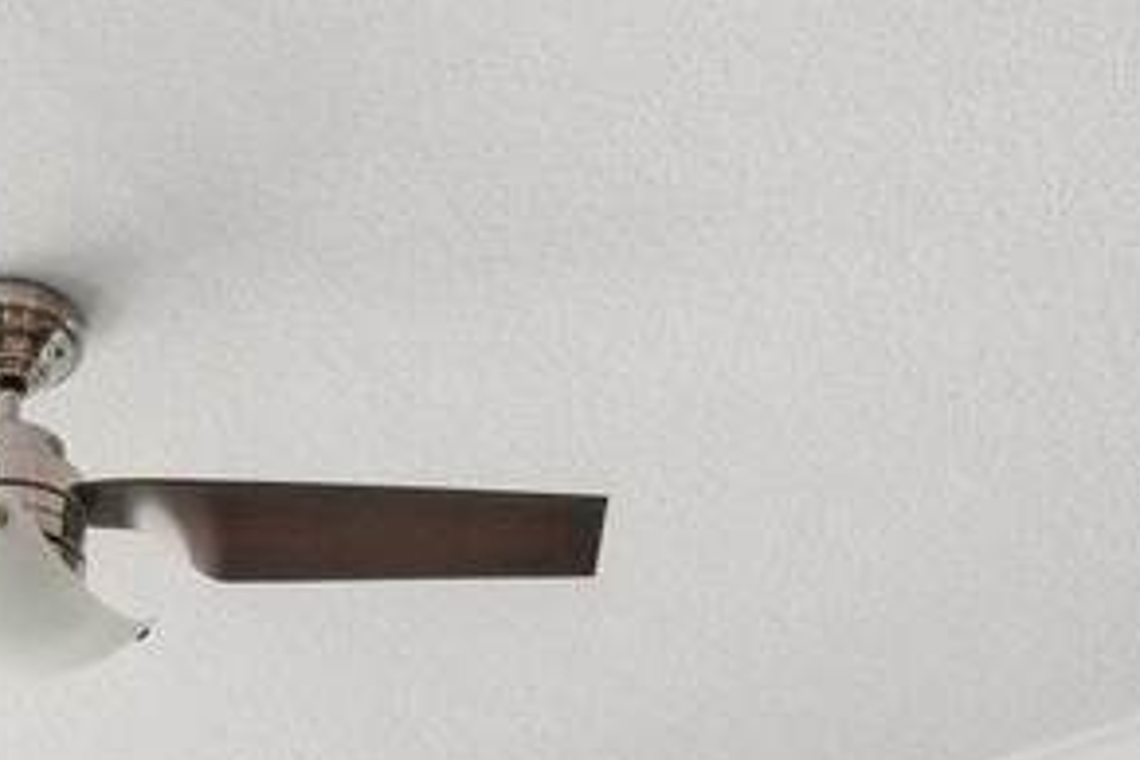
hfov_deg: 29.4
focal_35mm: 66
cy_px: 1636
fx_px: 2090
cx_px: 133
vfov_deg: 15.3
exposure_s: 1/13
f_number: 8
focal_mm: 10
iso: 800
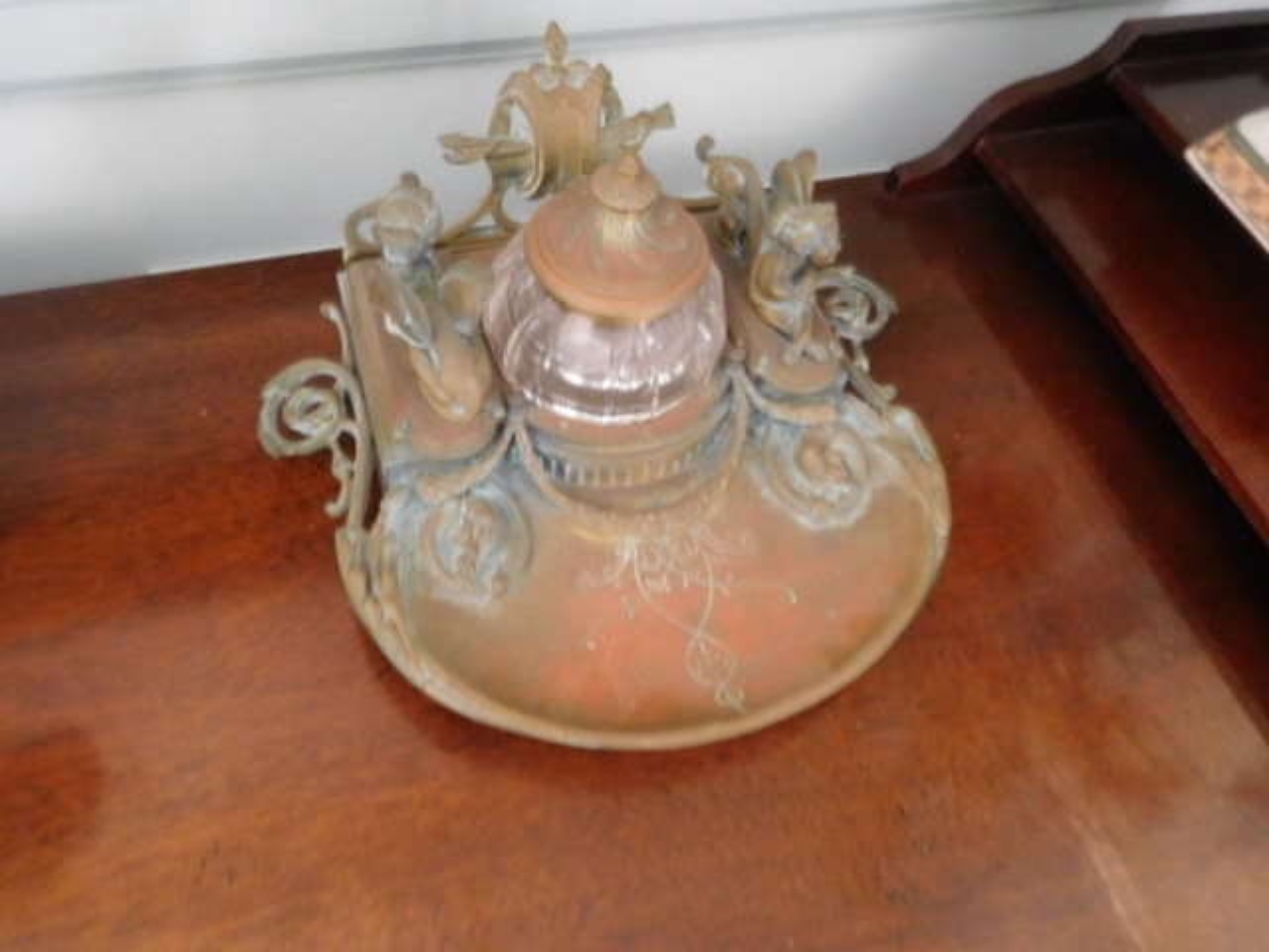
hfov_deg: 69.4
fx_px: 916
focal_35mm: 25
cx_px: 634
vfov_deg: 54.9
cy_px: 476
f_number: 3.4
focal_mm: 4.5
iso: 800
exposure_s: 1/4
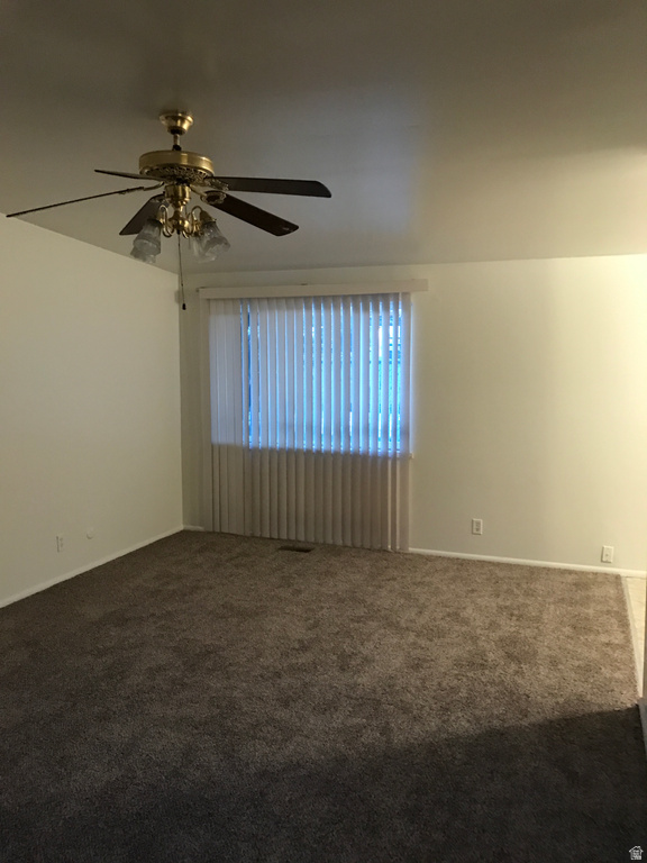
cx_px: 324
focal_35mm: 28
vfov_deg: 63.4
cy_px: 432
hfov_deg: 49.7
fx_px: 698
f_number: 1.8
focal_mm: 3.99
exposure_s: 1/15
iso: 100
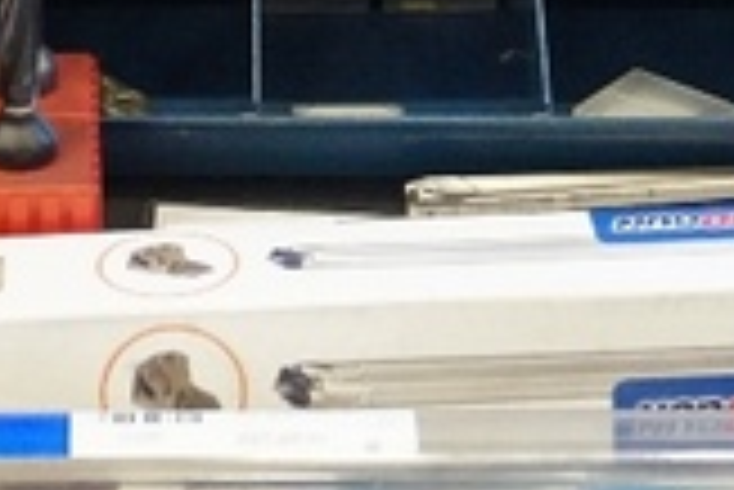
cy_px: -252
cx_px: 171
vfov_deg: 8.5
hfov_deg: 12.9
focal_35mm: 159
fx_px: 3245
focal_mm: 24
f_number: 4.5
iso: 3200
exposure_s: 1/60
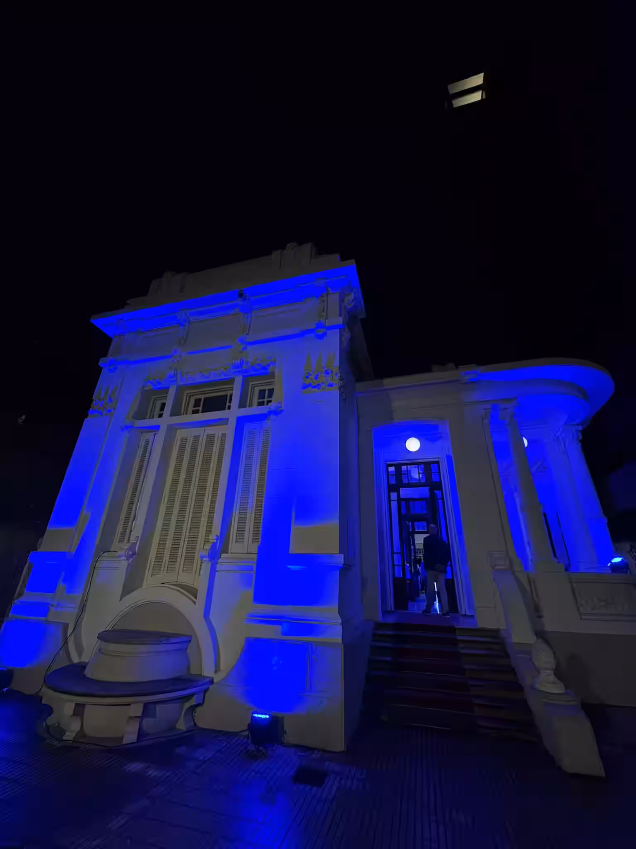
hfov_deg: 85.7
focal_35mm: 14
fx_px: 343
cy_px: 424
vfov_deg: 102.1
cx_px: 318
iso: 250
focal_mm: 2.22
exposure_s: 1/100
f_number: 2.2
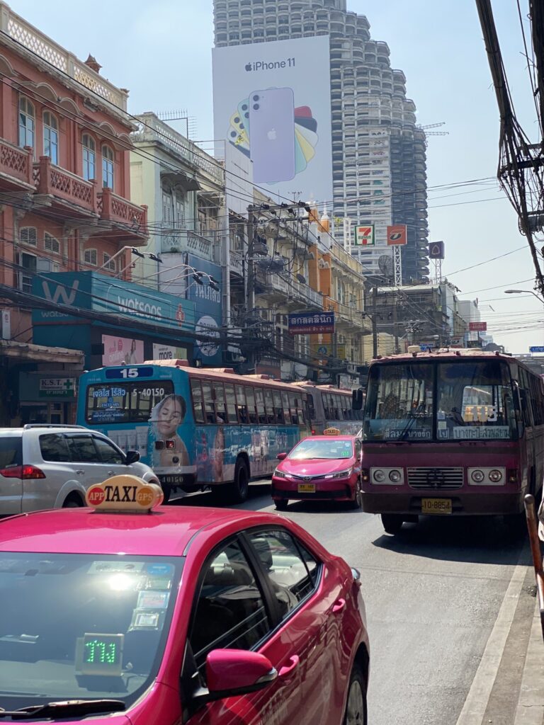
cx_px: 272
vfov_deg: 36.8
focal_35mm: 52
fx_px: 1090
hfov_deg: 28.0
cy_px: 362
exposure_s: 1/1370
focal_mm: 6
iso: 20
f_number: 2
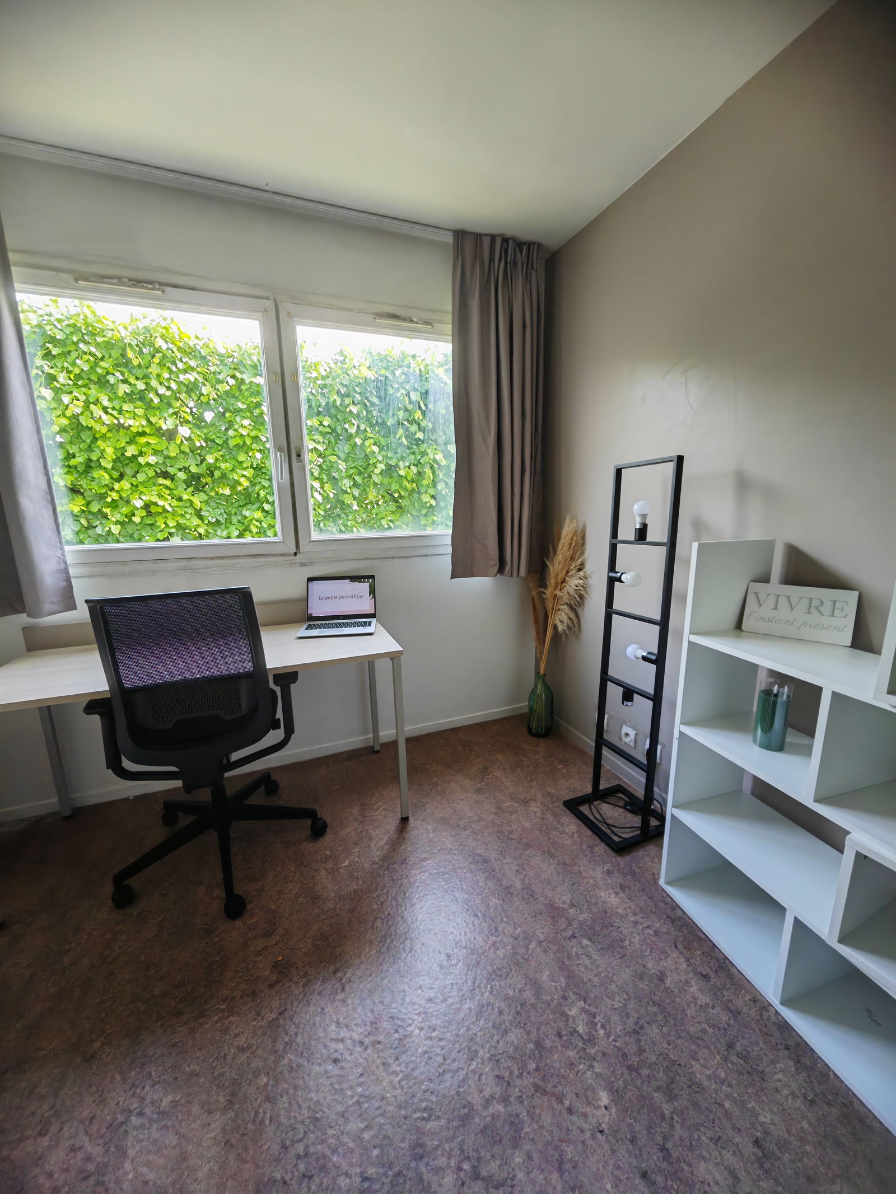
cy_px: 597
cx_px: 448
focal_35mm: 13
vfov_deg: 106.2
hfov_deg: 89.9
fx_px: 449
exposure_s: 1/100
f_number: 2.2
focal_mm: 2.16
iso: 400
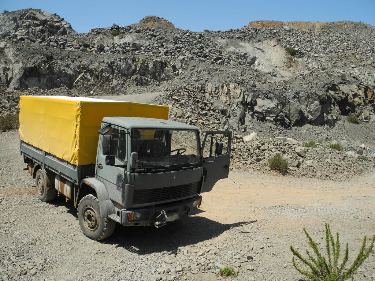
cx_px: 188
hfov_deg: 63.4
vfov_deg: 49.7
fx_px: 303
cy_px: 140
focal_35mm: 28
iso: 100
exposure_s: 1/1000
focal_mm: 6
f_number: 4
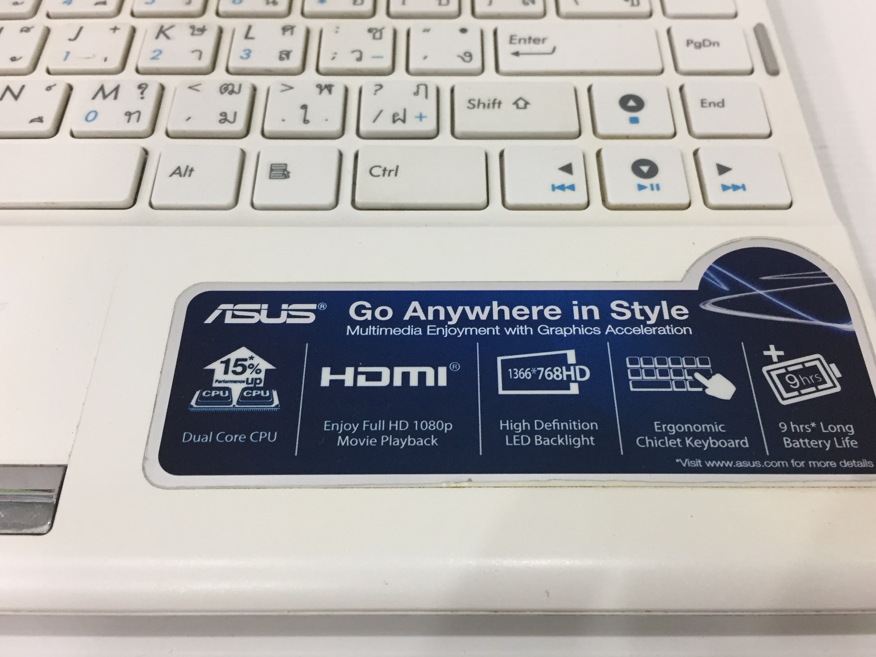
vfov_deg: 45.4
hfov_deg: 58.4
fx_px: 784
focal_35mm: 31
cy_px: 328
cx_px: 442
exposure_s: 1/33
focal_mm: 4.15
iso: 64
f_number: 2.2
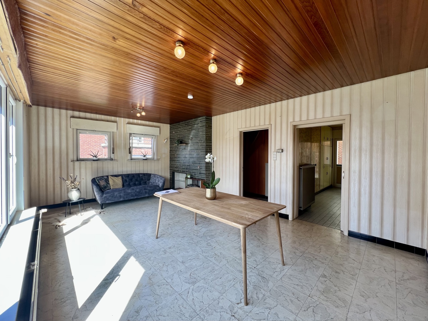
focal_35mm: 13
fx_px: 161
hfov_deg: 106.2
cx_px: 214
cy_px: 160
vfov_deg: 89.9
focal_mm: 1.57
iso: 50
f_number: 1.8
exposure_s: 1/100
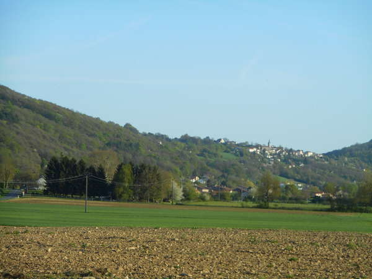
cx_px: 186
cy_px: 140
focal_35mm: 134
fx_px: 1440
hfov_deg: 14.7
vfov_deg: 11.1
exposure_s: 1/200
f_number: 6.1
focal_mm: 23.9
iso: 80
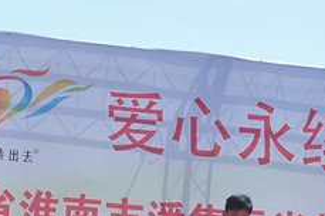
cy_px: 163
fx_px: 947
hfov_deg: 19.4
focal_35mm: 105
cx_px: 88
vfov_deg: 13.0
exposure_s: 1/160
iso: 200
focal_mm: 48
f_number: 14
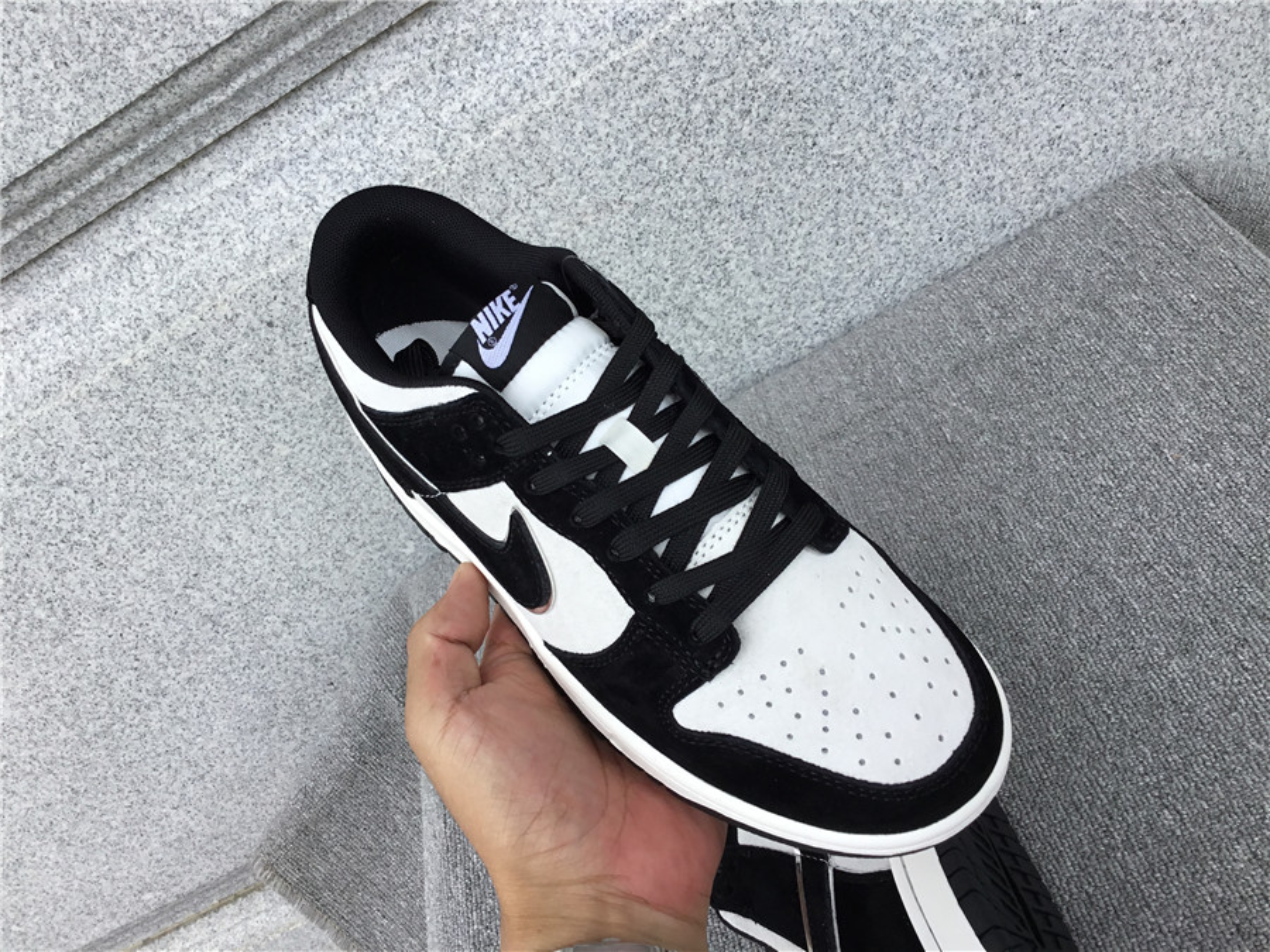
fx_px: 1137
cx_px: 635
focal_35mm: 31
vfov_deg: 45.4
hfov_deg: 58.4
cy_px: 476
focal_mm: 3.3
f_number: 2.4
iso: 25
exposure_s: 1/407
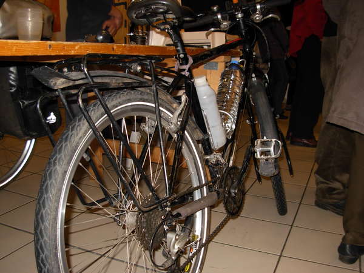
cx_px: 182
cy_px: 136
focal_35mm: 38
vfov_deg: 37.7
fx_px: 400
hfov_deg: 49.0
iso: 81
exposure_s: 1/23.2
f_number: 2.9
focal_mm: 6.3
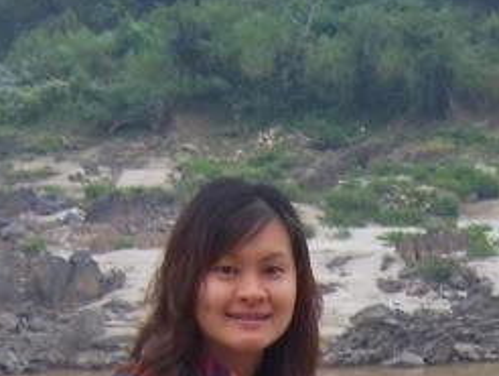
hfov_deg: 12.4
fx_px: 2280
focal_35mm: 158
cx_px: 436
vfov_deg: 9.2
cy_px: 543
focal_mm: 7.8
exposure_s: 1/40
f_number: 2.8
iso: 50
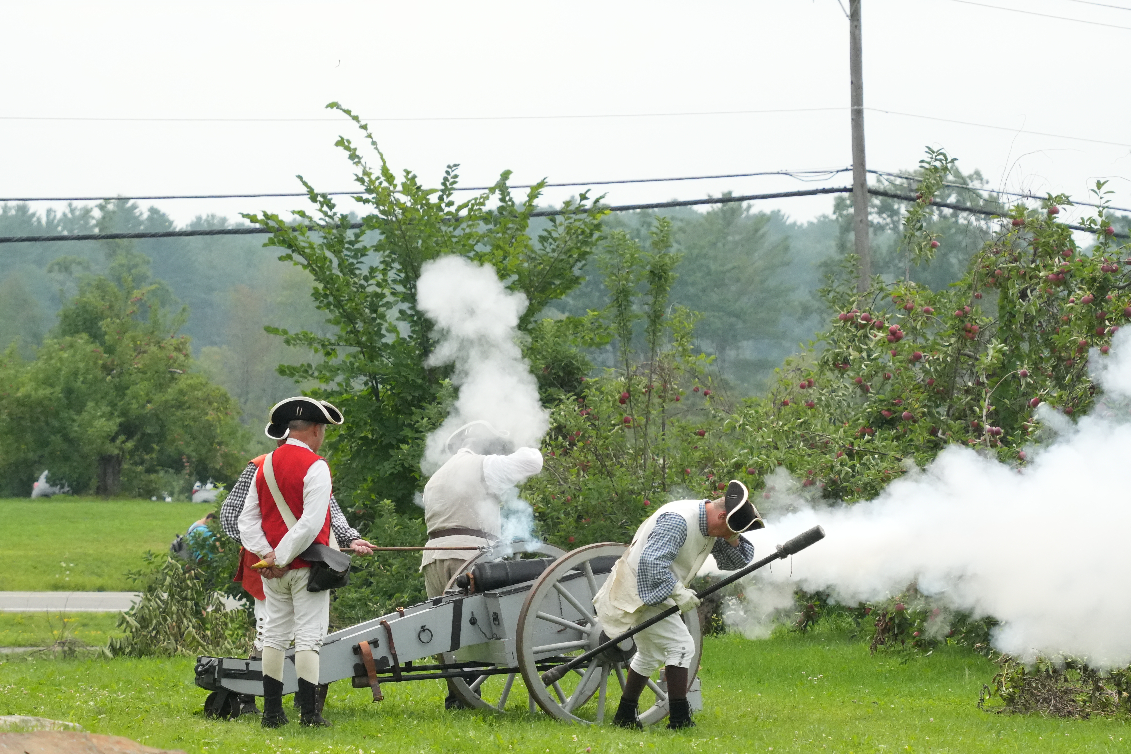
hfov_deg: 11.2
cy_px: 452
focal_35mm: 184
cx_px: 557
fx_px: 5768
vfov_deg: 7.5
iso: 4000
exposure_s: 1/4000
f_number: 5.6
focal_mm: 101
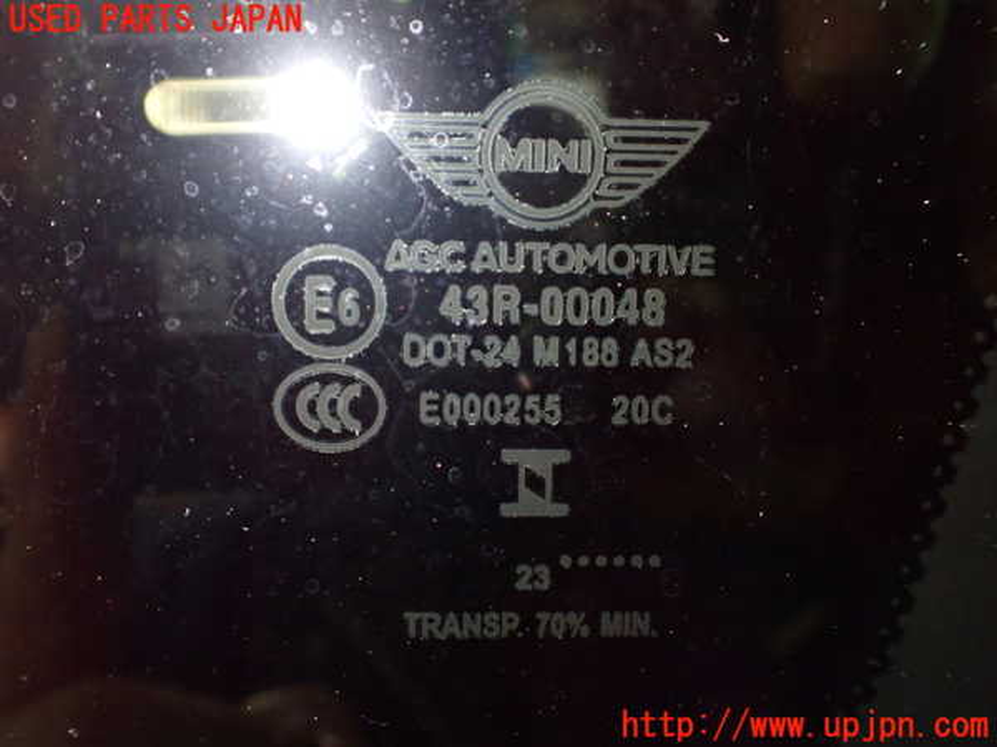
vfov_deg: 46.8
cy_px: 374
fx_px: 864
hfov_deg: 60.0
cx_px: 498
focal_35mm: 30
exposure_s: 1/30
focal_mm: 5.4
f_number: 2.3
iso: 1000
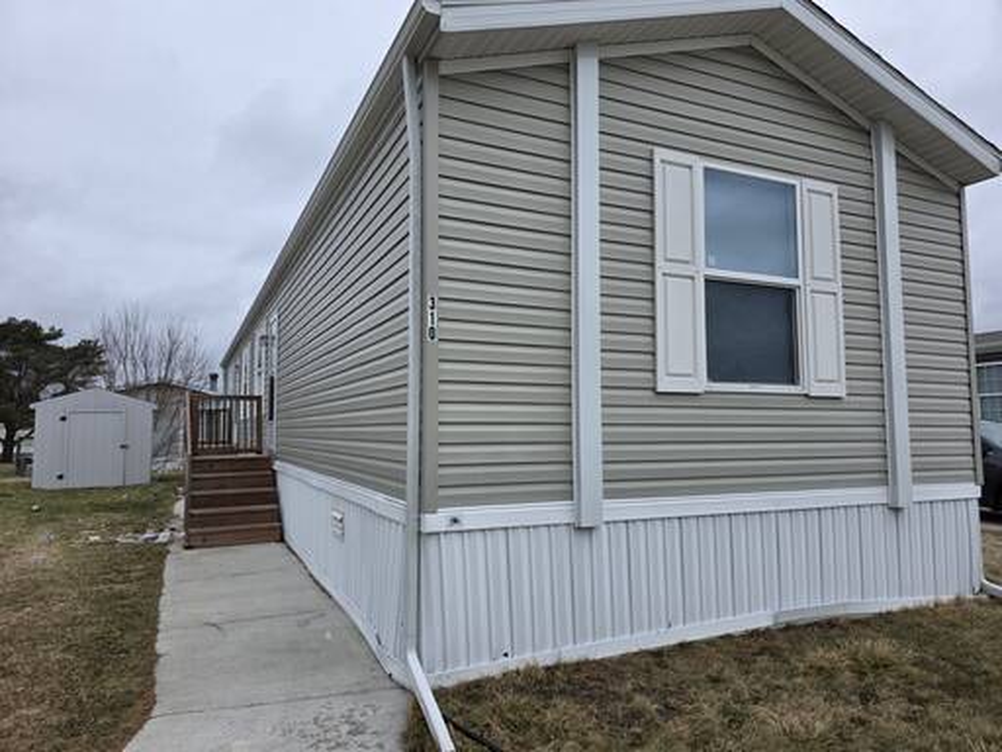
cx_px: 501
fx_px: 666
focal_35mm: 23
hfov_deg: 73.9
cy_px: 376
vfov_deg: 58.9
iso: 80
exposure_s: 1/2664
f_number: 1.7
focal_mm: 6.3
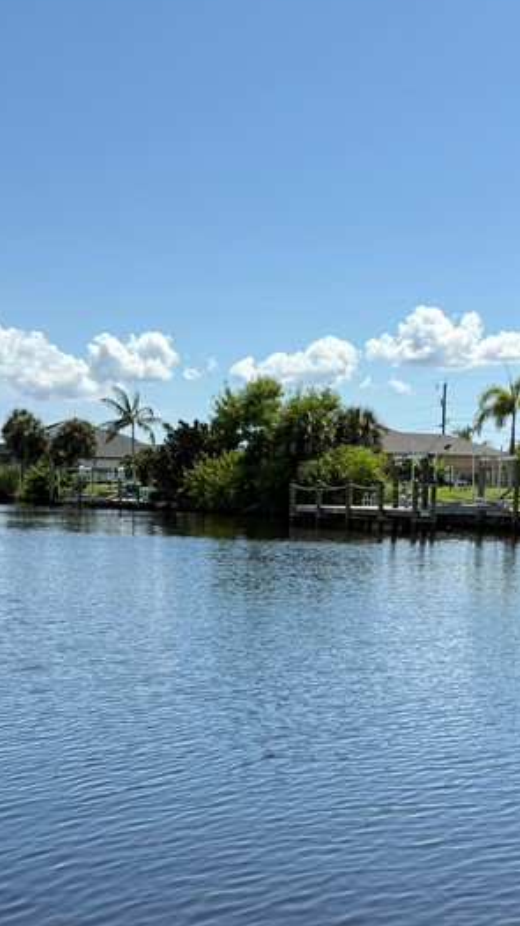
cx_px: 303
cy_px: 649
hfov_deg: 23.5
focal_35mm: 51
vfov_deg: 39.9
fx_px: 1251
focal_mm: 6.76
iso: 80
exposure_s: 1/6711
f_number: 1.78
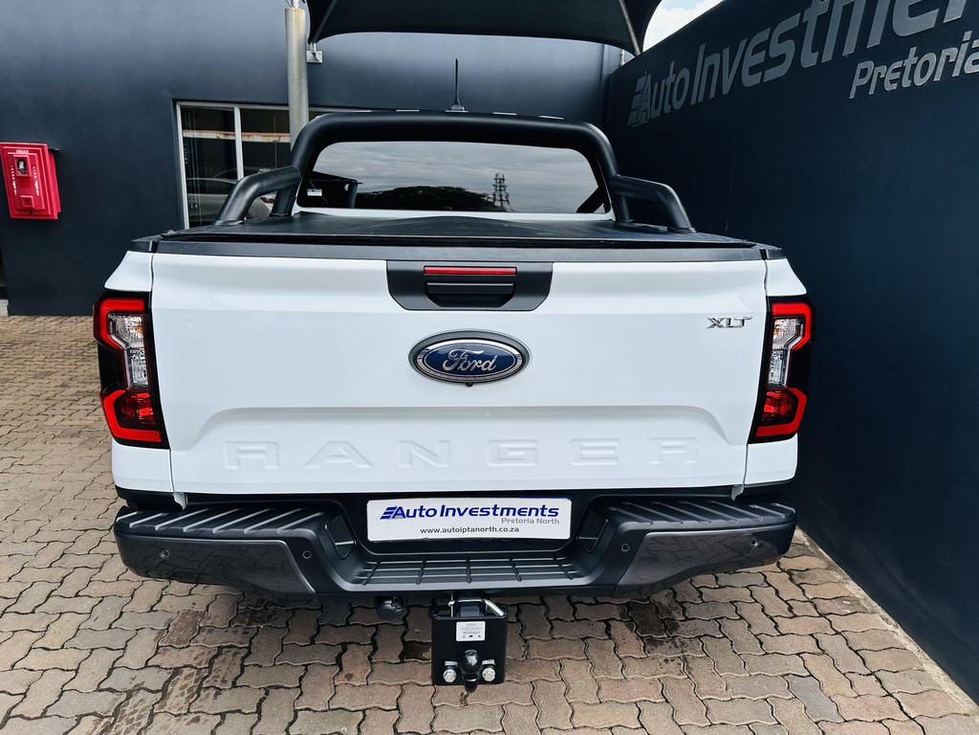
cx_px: 490
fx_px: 679
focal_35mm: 24
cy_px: 368
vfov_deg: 56.8
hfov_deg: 71.6
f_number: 1.78
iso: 80
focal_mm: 6.86
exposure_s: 1/2028
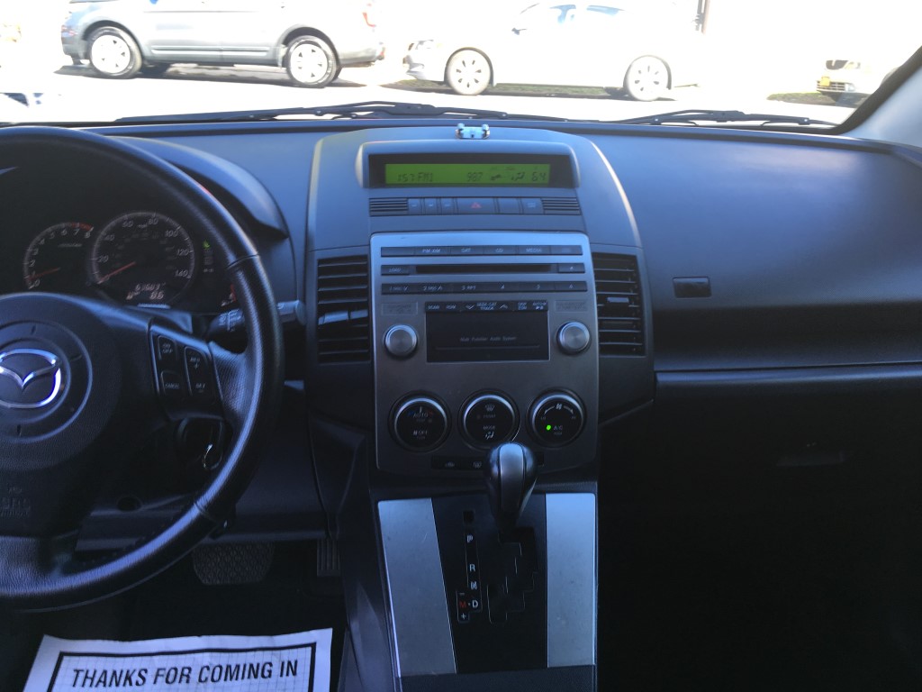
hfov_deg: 61.7
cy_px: 346
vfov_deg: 48.2
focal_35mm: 29
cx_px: 461
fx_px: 772
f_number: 2.2
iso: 25
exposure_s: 1/60
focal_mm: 4.15
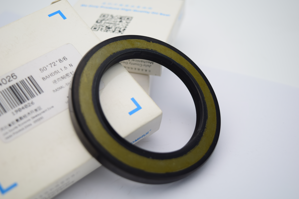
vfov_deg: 26.5
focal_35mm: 51
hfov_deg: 38.9
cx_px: 150
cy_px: 100
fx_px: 424
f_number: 4.5
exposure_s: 1/13
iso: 100
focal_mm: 34
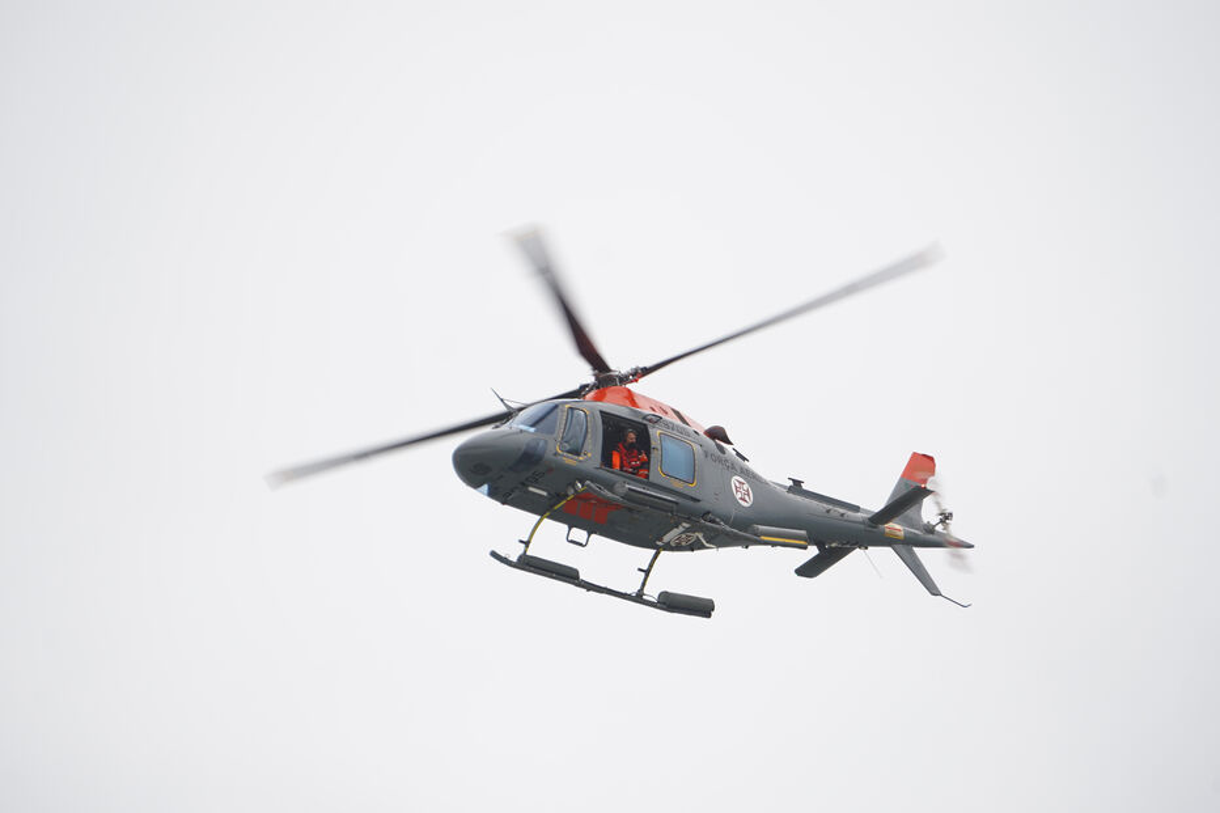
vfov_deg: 4.4
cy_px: 406
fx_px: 10672
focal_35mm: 315
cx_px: 610
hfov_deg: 6.5
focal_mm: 210
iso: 100
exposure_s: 1/320
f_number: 6.3
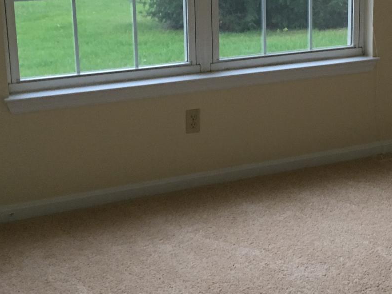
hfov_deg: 25.3
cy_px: 103
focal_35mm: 76
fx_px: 861
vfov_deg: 19.3
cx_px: 304
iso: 100
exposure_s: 1/30
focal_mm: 4.15
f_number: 2.2
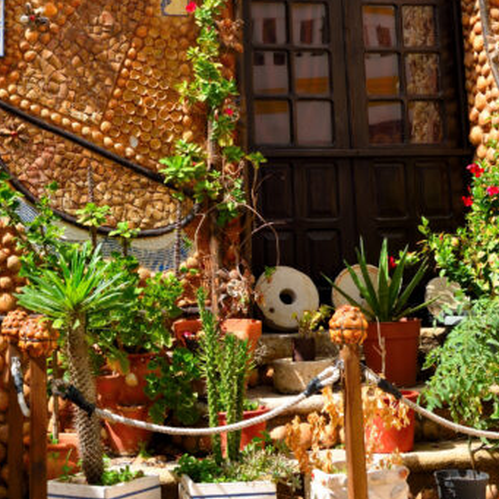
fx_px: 1125
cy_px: 29
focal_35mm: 69
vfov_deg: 24.1
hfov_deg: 24.9
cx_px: 179
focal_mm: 27
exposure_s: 1/125
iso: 100
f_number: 10
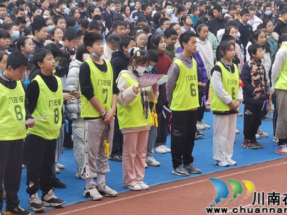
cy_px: 100
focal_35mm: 124
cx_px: 150
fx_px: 1028
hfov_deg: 15.9
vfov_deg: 12.0
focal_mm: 7.48
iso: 80
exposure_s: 1/100
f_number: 2.4
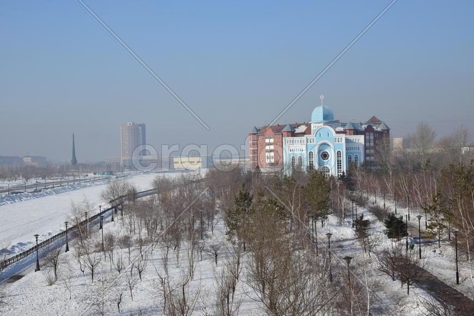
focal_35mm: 57
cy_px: 158
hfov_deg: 35.1
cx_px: 237
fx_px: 750
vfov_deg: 23.8
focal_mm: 38
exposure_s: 1/320
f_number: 9
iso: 100
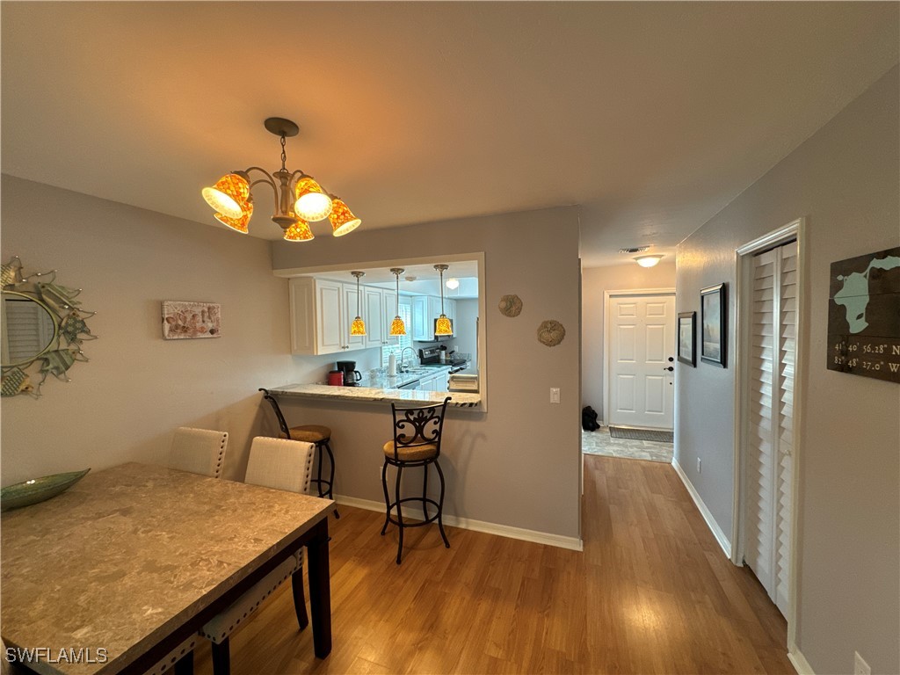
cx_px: 450
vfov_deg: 85.7
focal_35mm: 14
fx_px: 364
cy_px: 338
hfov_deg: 102.1
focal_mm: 2.22
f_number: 2.2
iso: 160
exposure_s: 1/60
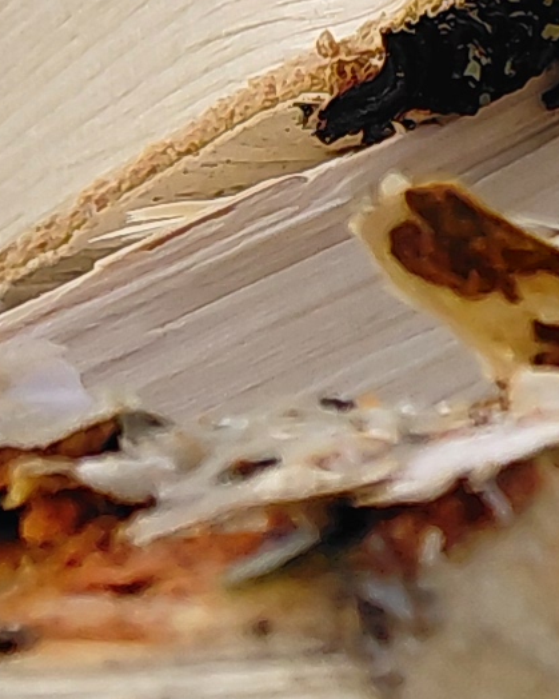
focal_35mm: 190
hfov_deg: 7.0
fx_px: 3930
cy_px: -137
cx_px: 1869
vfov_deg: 10.0
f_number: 1.8
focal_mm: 4.69
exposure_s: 1/1088
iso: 50
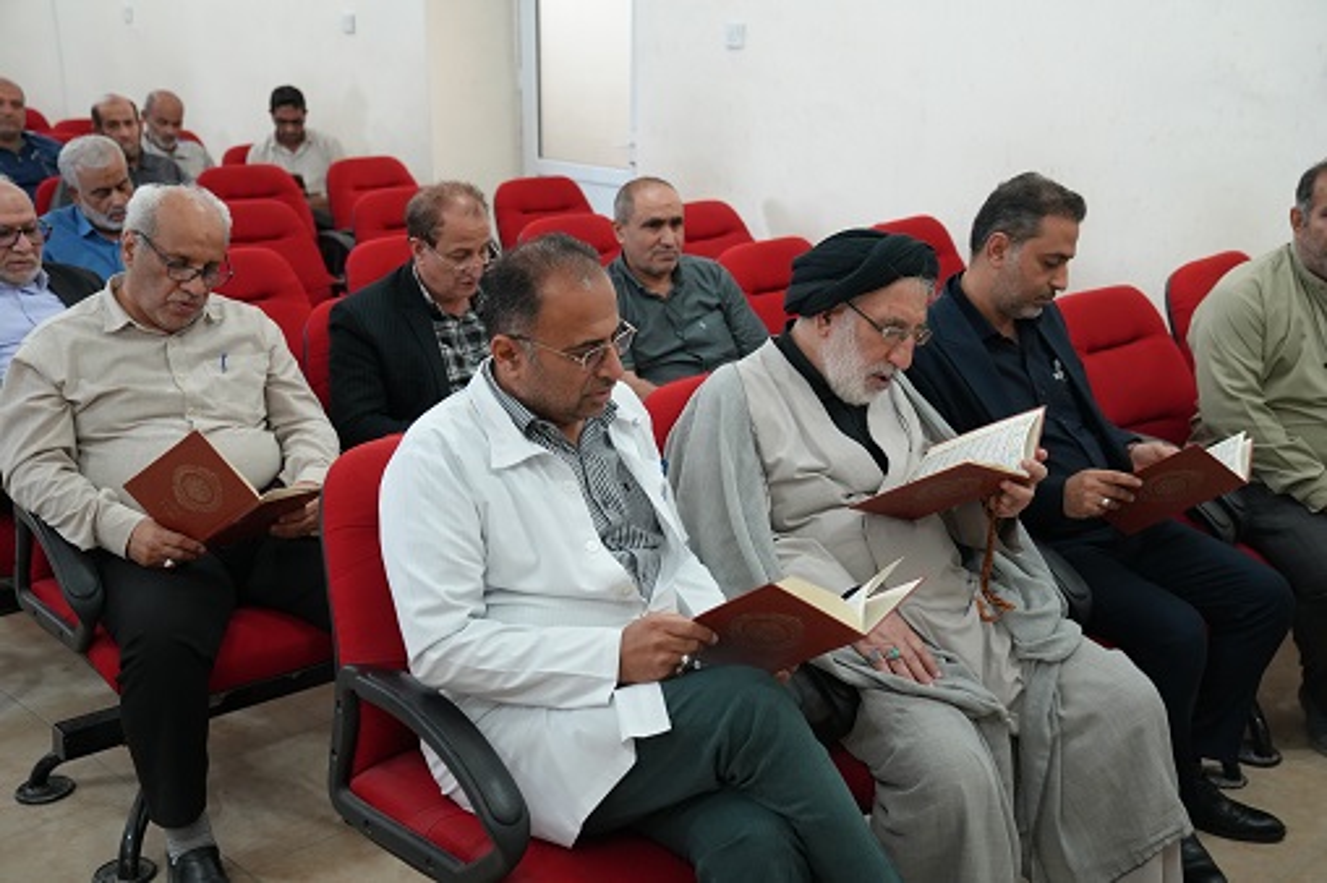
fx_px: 1547
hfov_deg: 46.4
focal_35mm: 42
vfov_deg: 31.9
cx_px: 664
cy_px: 442
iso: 3200
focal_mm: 42
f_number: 4
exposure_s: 1/160
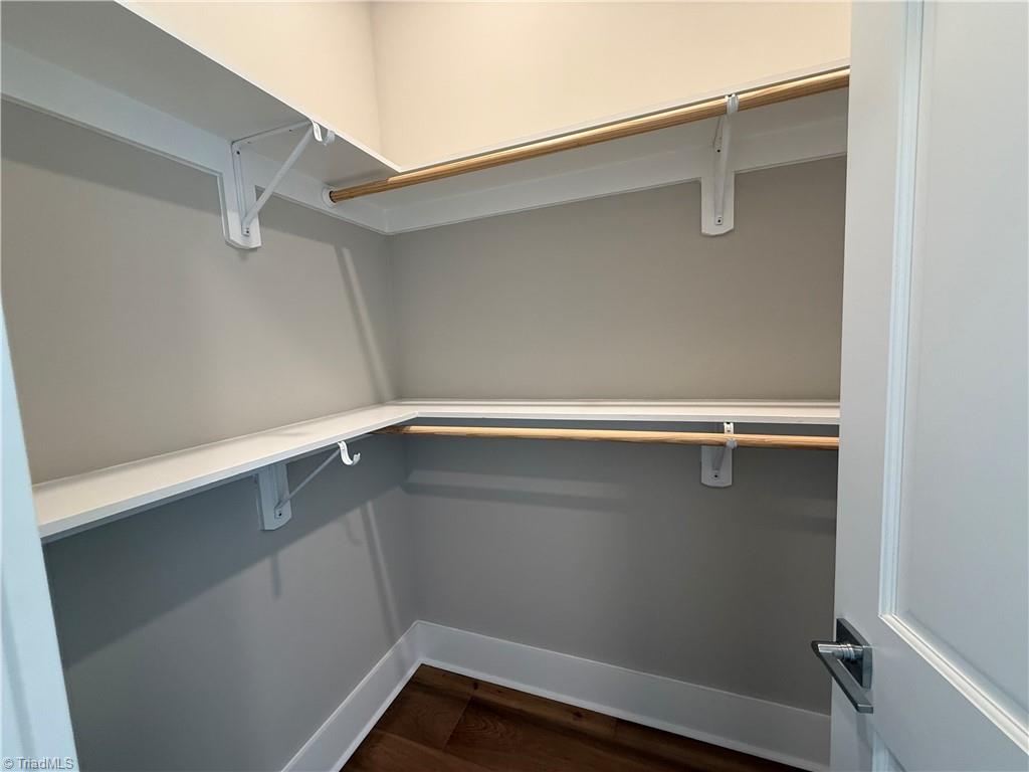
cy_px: 386
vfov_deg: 85.7
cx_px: 514
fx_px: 416
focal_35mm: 14
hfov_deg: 102.1
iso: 200
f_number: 2.2
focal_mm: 2.22
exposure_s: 1/60
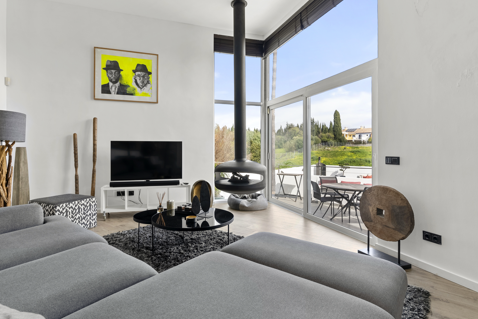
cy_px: 151
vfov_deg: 64.6
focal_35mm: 19
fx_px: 252
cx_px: 225
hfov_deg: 86.8
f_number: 8
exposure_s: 1/10
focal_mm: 17
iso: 100
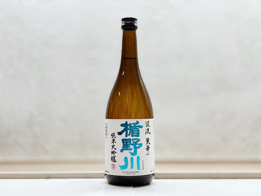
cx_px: 130
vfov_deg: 28.0
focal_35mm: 52
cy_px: 98
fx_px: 392
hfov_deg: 36.8
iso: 80
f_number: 2
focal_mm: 6
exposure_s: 1/100
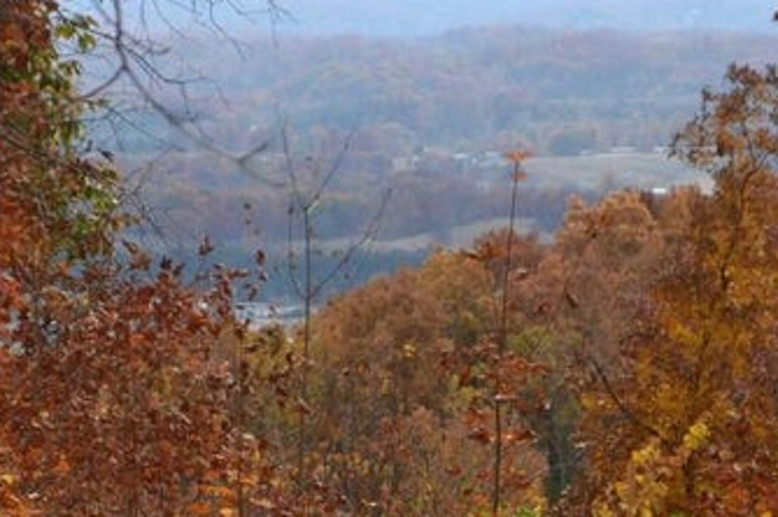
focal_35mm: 237
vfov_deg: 5.8
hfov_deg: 8.7
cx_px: 191
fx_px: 5126
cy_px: 319
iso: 100
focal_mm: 55
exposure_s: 1/200
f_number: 6.3
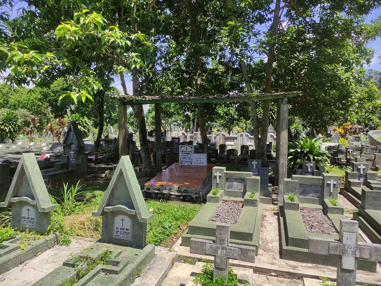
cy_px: 143
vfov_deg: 54.9
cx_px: 190
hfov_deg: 69.4
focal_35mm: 25
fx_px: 275
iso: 100
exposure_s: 1/1950
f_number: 1.89
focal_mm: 5.43
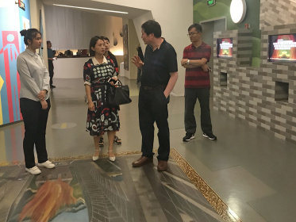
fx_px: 308
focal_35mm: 36
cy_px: 92
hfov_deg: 51.1
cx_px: 122
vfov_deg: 39.6
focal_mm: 3.99
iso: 100
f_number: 1.8
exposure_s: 1/11
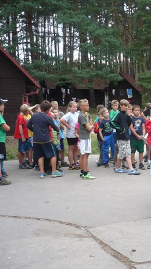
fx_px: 391
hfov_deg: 20.4
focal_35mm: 55
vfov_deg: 37.8
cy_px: 129
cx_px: 182
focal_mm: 5.8
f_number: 2.8
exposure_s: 1/250
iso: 100
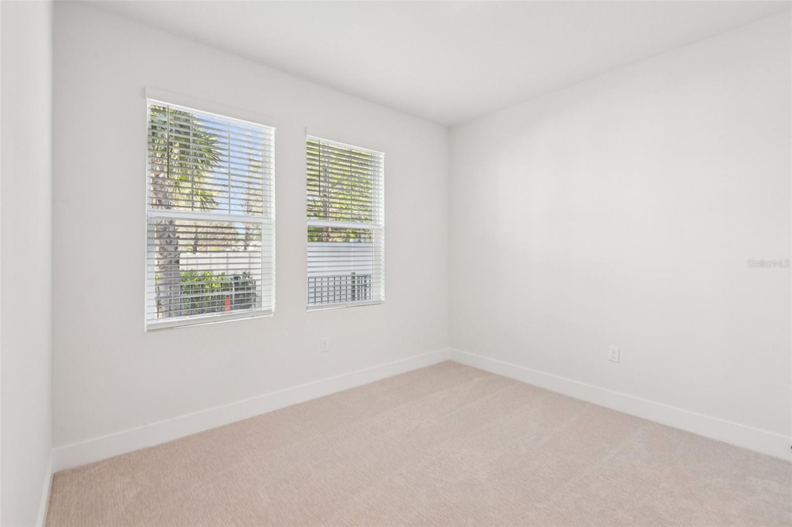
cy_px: 264
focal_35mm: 16
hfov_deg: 96.7
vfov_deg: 73.7
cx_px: 396
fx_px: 352
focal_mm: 16
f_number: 8
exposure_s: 1/40
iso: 400
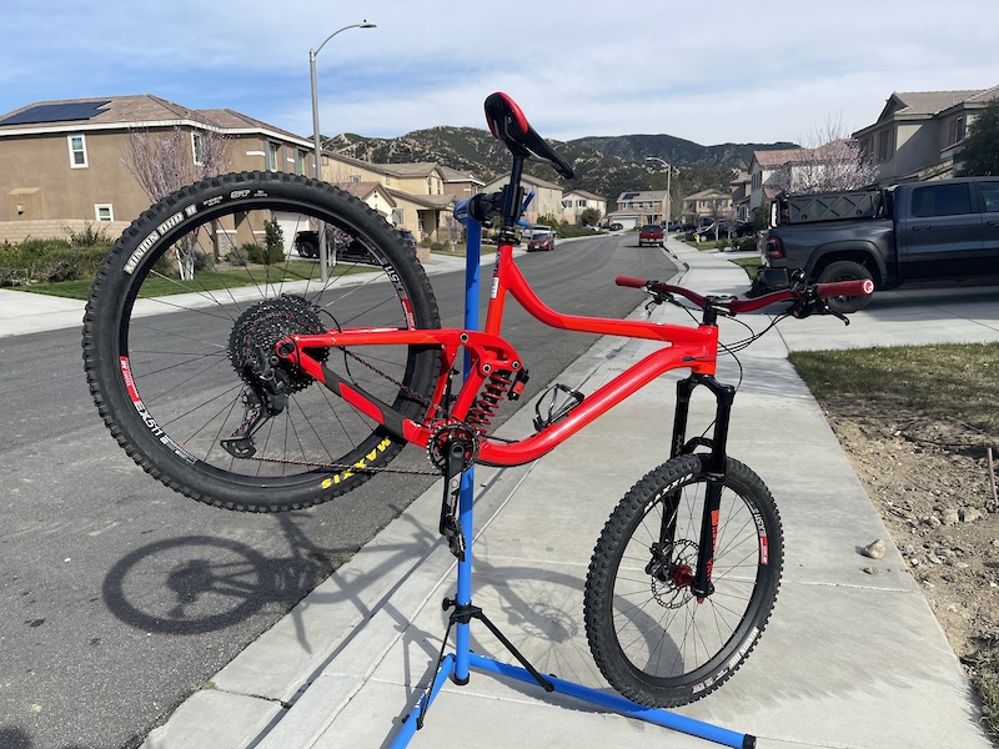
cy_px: 374
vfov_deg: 53.1
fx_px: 750
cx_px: 500
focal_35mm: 26
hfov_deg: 67.3
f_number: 1.6
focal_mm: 5.1
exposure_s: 1/2717
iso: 32
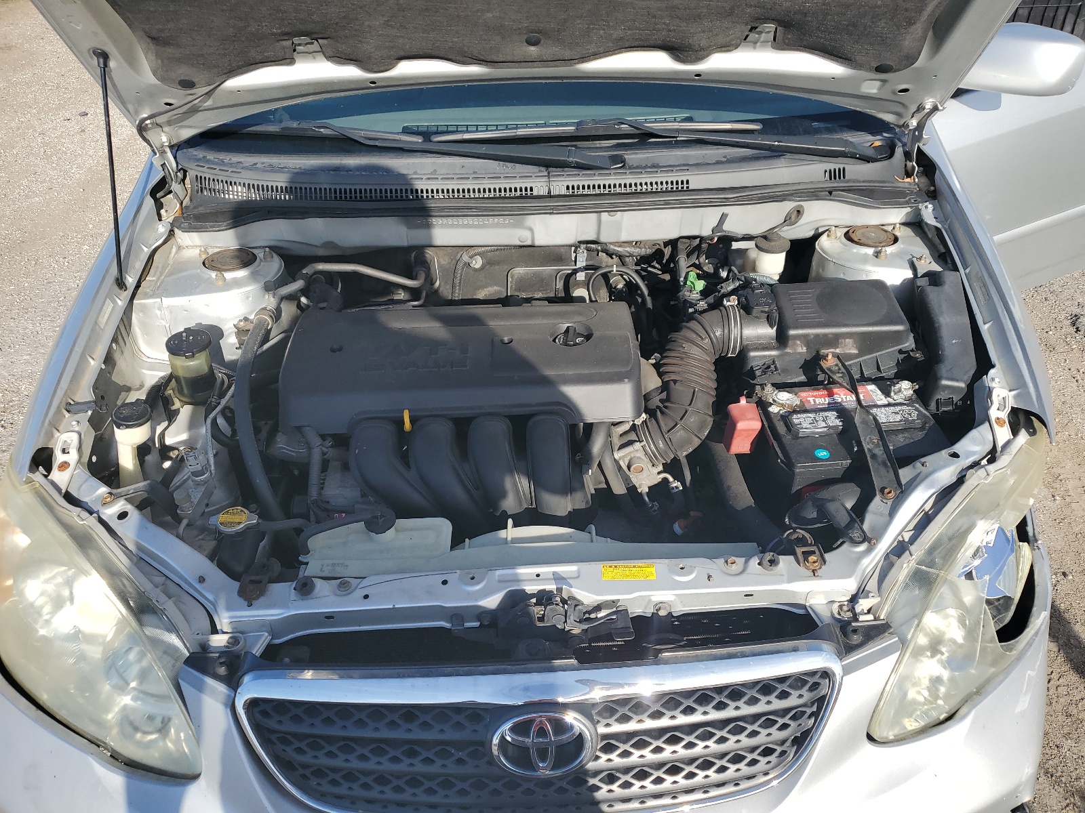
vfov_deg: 53.1
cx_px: 542
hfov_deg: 67.3
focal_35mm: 26
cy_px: 406
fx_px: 815
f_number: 1.5
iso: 50
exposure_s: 1/2000
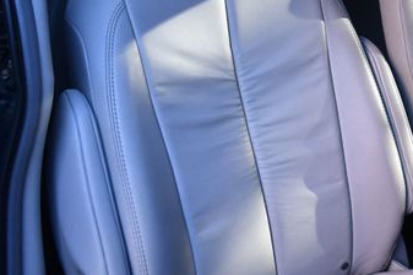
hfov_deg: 33.2
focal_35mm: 57
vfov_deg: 23.1
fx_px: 653
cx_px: 376
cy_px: 23
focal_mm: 20
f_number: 3.8
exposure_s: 1/200
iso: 800
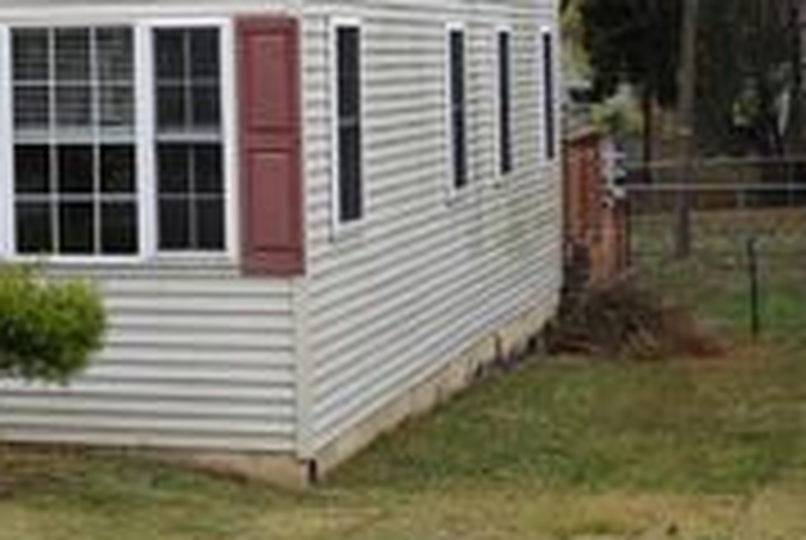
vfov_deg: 11.5
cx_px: -86
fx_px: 2624
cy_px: -88
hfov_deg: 16.9
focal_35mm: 117
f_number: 5.6
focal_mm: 28
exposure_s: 1/1250
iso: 800
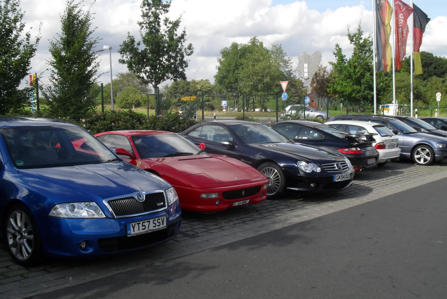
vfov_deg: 36.0
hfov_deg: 51.9
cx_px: 222
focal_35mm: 37
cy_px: 145
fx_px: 460
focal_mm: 6.3
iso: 100
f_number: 8.4
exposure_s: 1/125
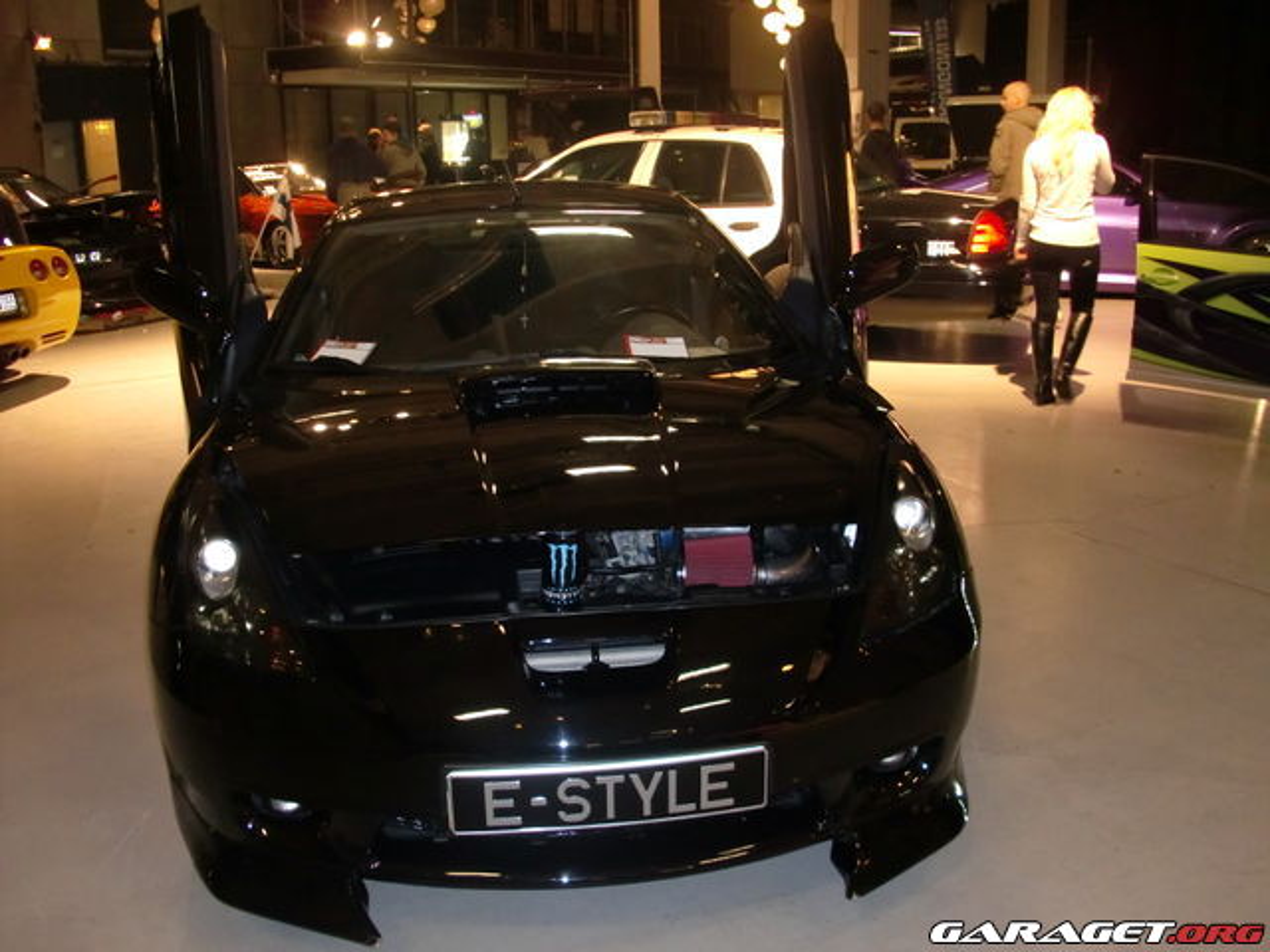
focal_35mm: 36
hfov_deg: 51.4
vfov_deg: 39.7
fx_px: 1321
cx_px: 635
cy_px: 476
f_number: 2.8
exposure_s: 1/30
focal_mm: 6.3
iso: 400
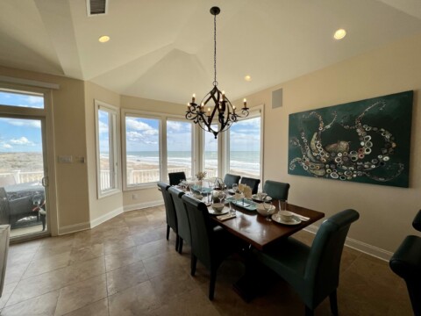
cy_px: 158
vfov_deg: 89.9
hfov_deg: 106.2
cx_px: 210
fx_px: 158
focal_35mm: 13
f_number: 1.8
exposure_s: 1/1004
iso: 32
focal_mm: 1.57
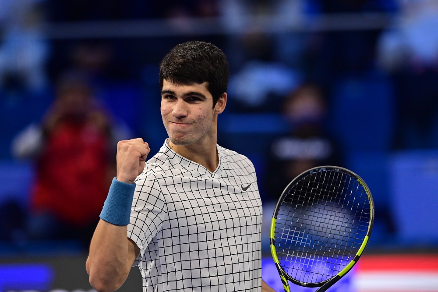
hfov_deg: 5.2
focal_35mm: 400
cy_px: 146
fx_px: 4865
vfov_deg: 3.4
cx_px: 219
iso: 4000
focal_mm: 400
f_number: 4
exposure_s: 1/2000
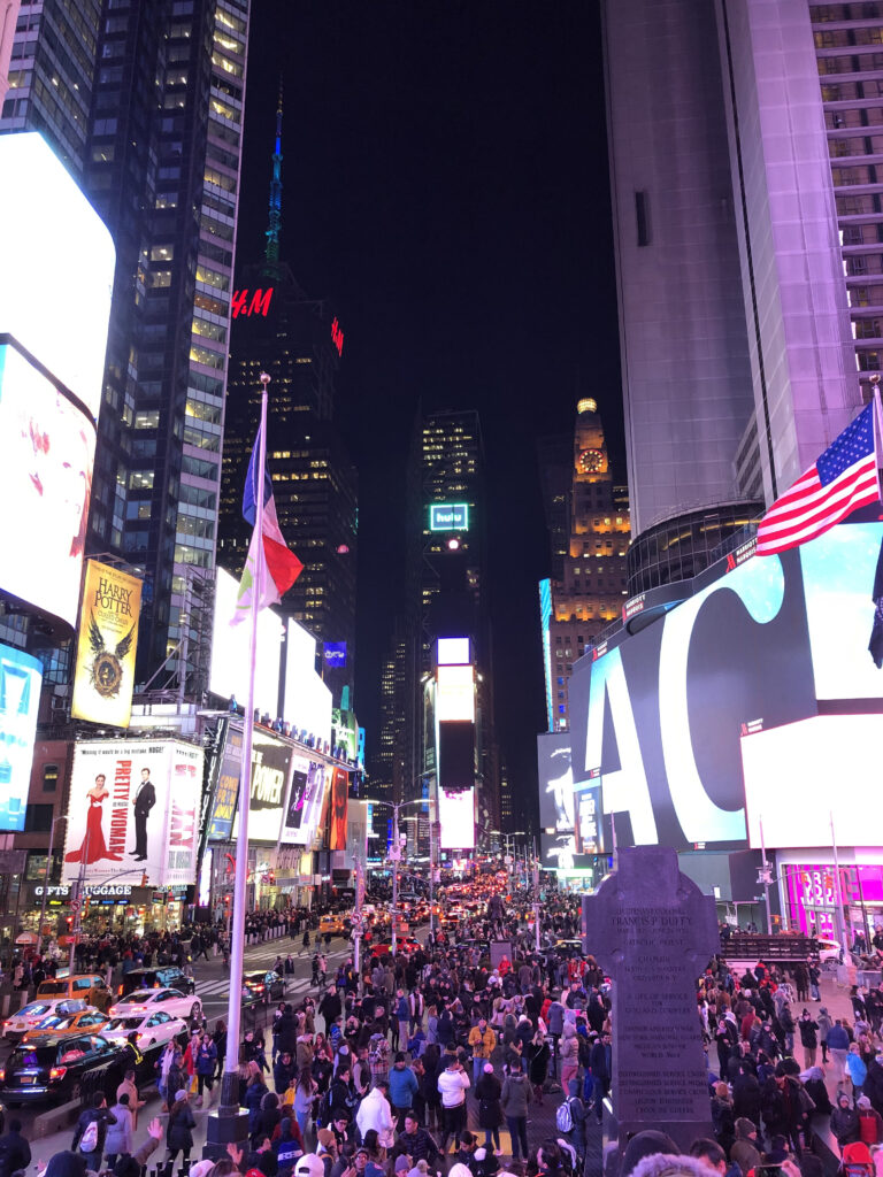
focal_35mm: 28
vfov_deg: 63.4
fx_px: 952
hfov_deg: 49.7
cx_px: 442
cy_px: 588
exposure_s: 1/25
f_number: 1.8
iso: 40
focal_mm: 3.99
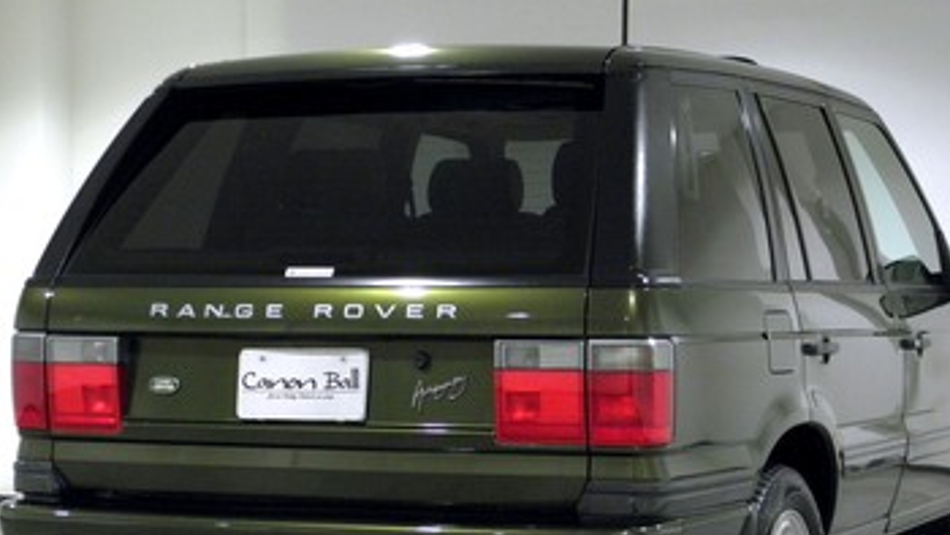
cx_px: 524
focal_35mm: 89
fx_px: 2242
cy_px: 379
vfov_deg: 13.6
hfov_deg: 23.9
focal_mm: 12.2
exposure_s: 1/8
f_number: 4.3
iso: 200
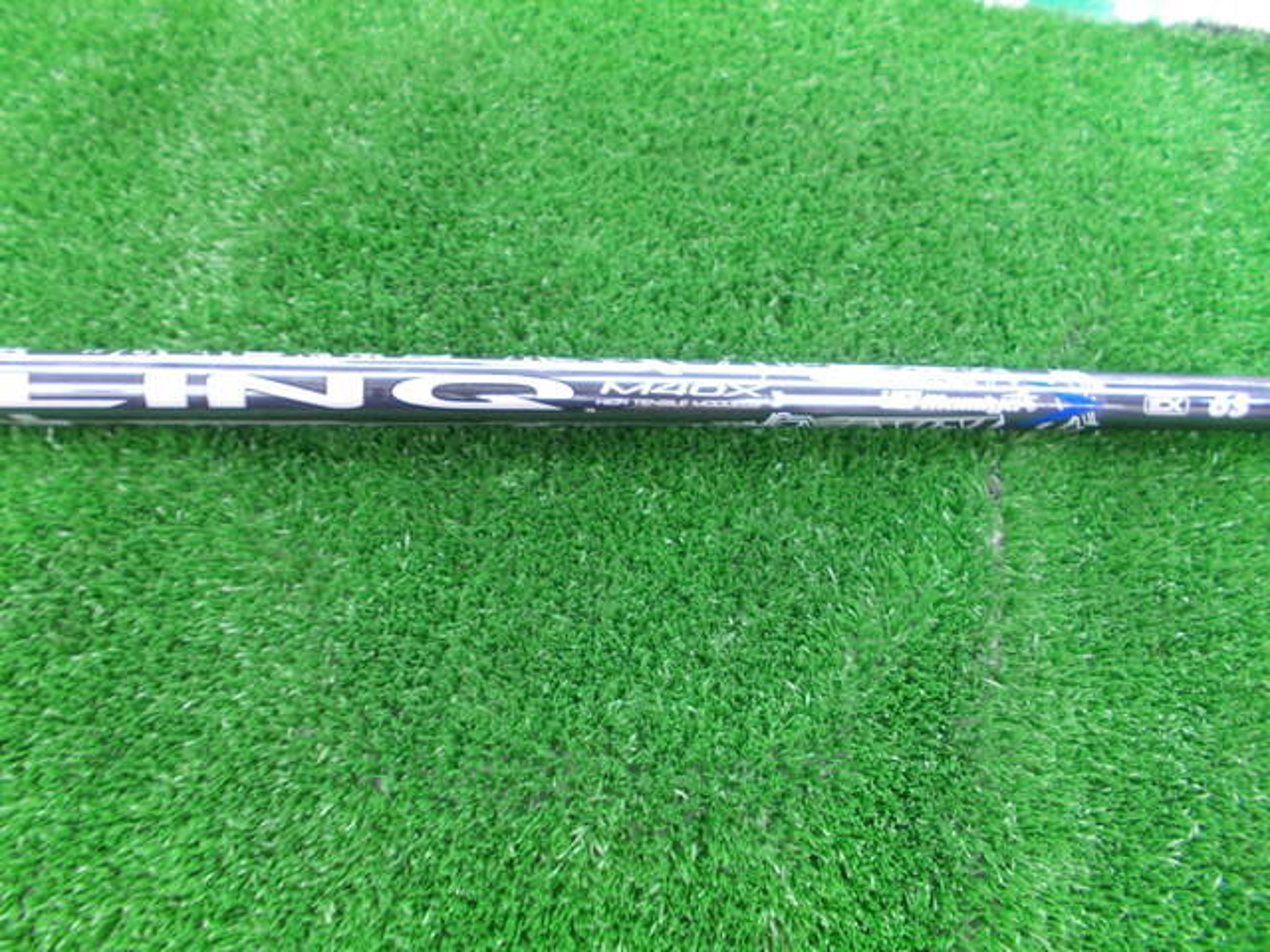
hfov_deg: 67.3
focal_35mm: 26
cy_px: 476
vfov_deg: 53.1
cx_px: 635
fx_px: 954
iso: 200
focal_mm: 4.6
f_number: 3.2
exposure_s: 1/8
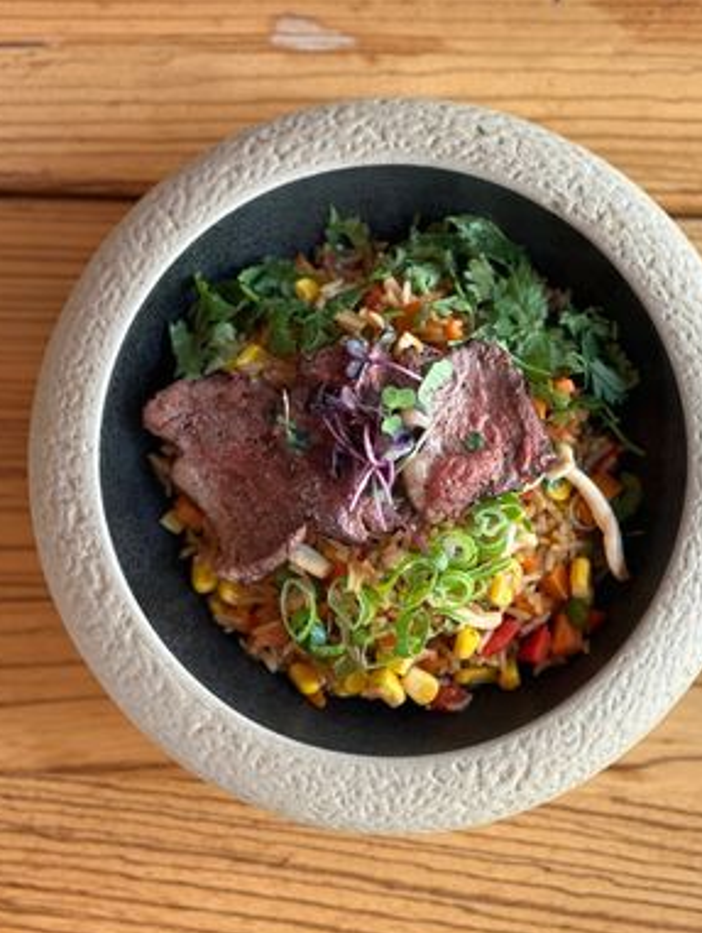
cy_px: 431
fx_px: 2319
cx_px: 374
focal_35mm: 86
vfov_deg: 22.7
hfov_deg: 17.2
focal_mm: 9
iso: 125
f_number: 2.8
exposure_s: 1/33
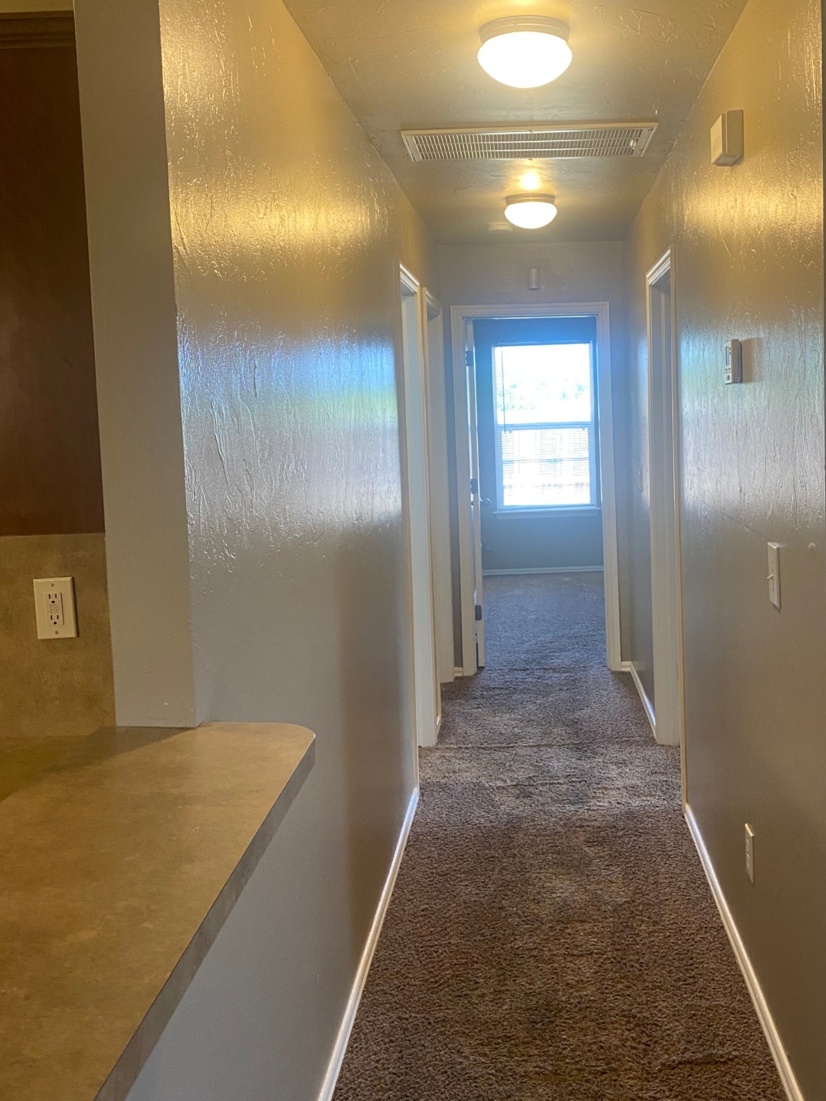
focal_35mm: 35
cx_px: 547
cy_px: 481
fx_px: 1113
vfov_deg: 52.5
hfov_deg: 40.2
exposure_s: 1/60
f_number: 1.8
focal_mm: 4.25
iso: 80
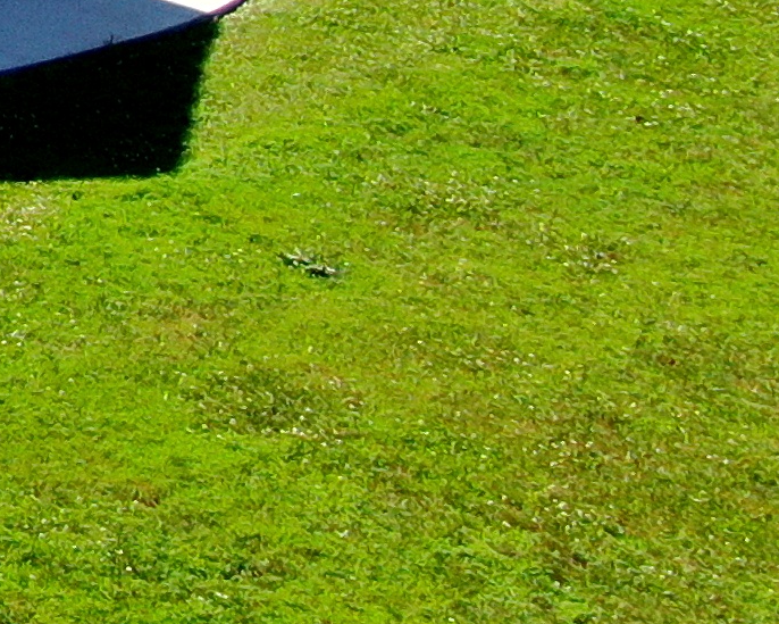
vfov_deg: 8.6
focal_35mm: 165
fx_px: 3805
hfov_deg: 9.5
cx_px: -1425
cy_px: -802
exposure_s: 1/833
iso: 100
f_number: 3
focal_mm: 5
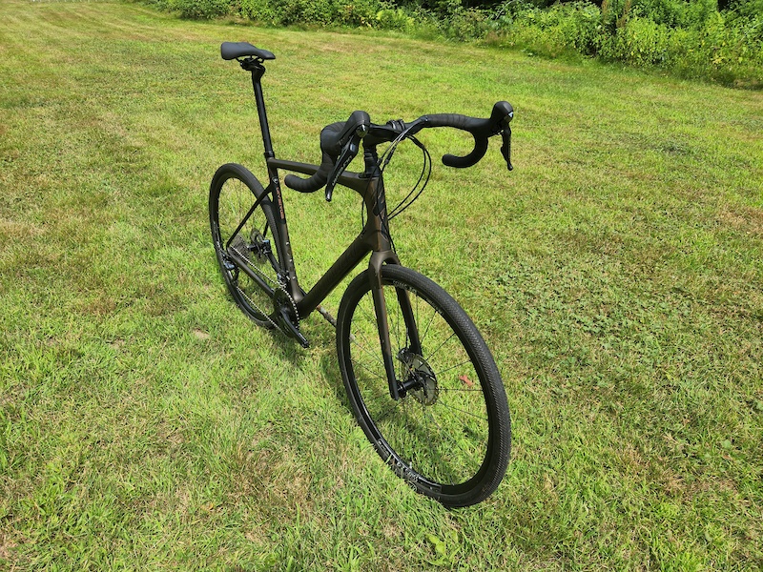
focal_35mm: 23
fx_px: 507
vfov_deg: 58.9
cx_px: 382
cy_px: 286
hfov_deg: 73.9
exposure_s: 1/474
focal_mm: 5.4
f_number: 1.8
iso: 20
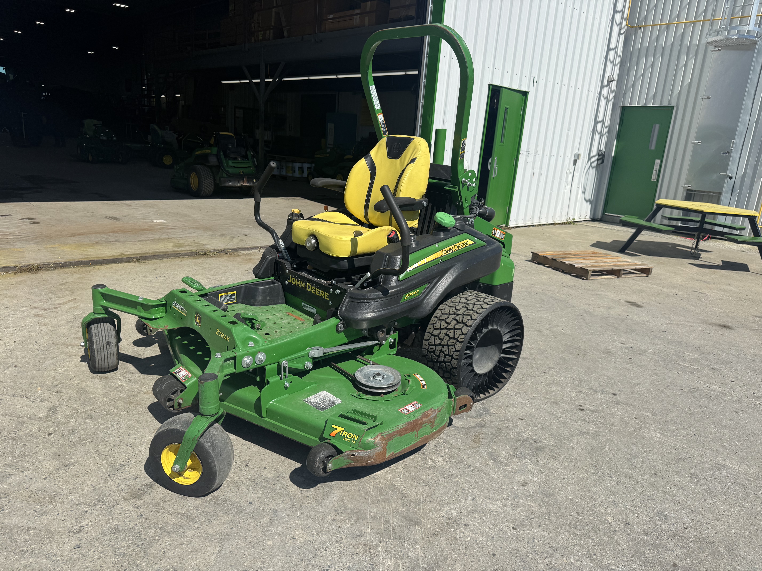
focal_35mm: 24
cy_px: 286
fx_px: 528
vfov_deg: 56.8
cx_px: 381
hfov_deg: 71.6
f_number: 1.78
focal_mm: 6.76
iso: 80
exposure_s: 1/7092
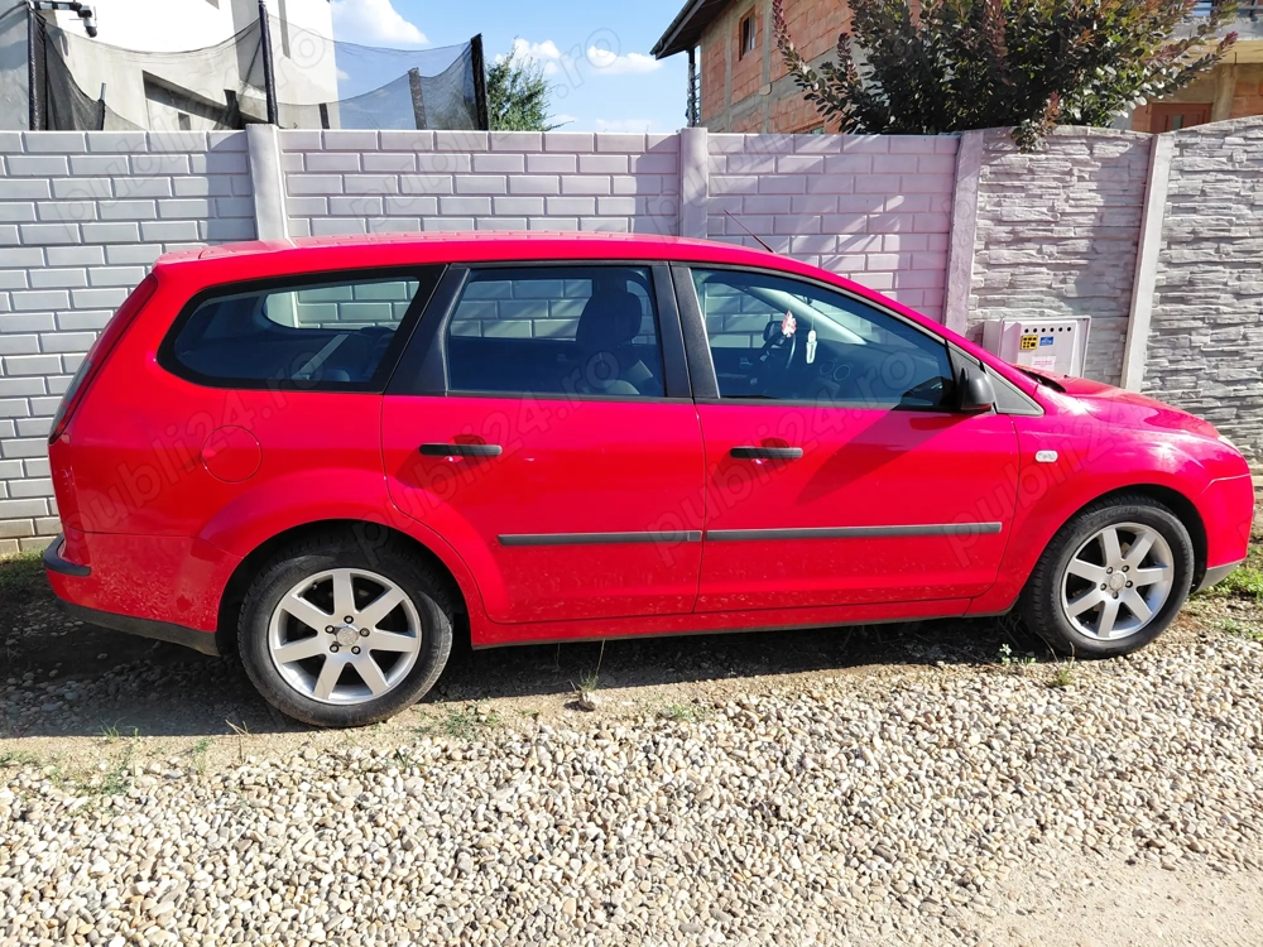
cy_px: 474
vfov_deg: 54.9
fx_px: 912
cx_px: 632
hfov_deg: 69.4
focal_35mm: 25
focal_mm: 4.69
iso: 50
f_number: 1.8
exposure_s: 1/1292
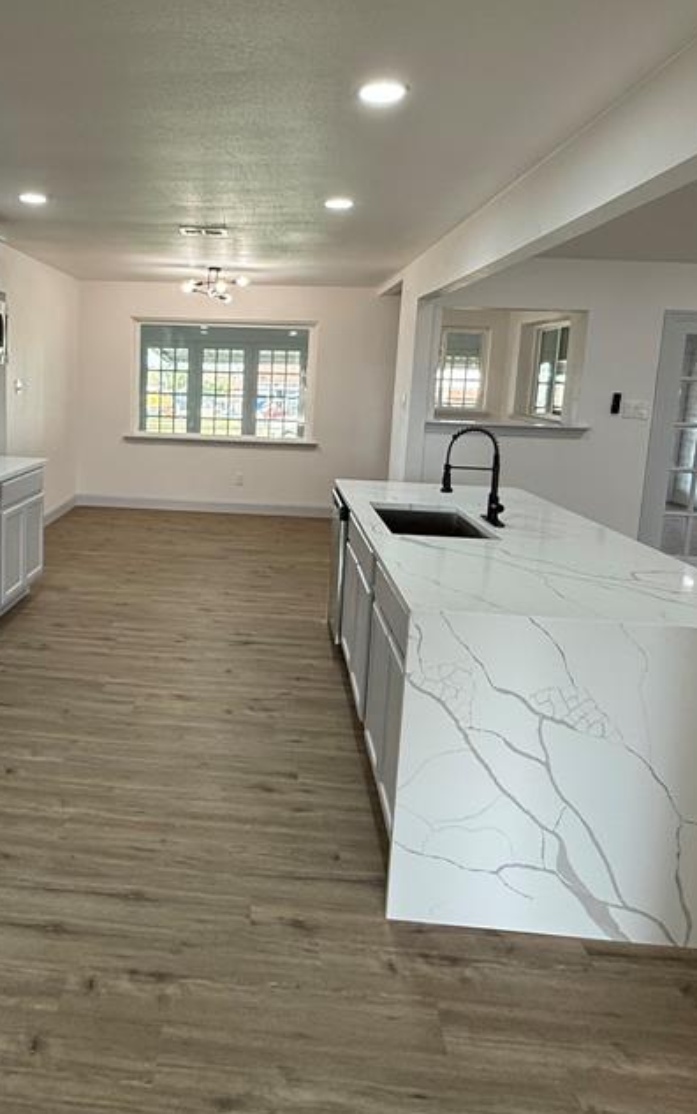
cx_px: 215
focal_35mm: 24
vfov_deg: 74.3
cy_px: 475
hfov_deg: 49.9
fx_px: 729
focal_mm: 2.22
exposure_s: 1/120
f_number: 2.2
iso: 125
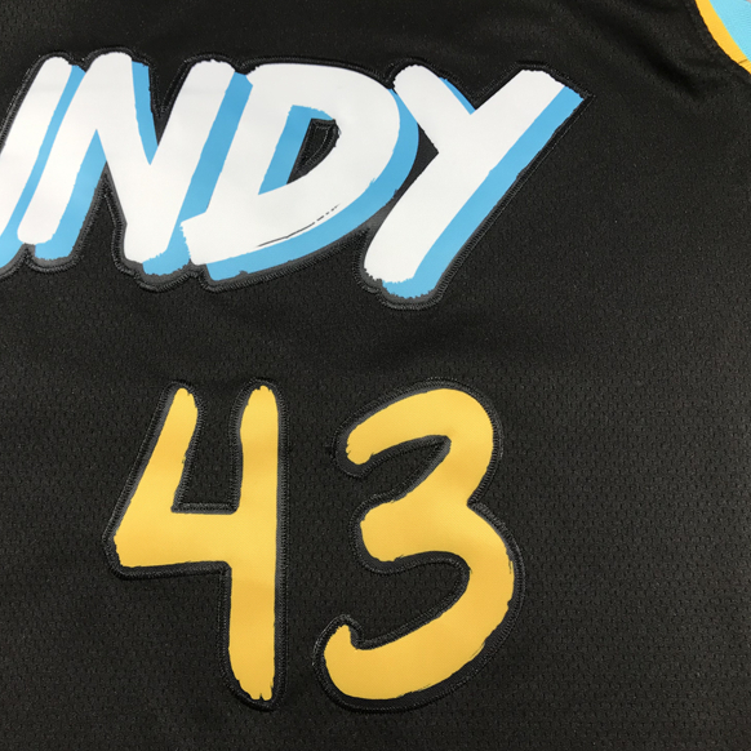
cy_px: 381
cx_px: 305
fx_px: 835
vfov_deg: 48.4
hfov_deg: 48.2
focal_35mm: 34
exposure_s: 1/100
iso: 40
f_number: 1.8
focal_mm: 3.99
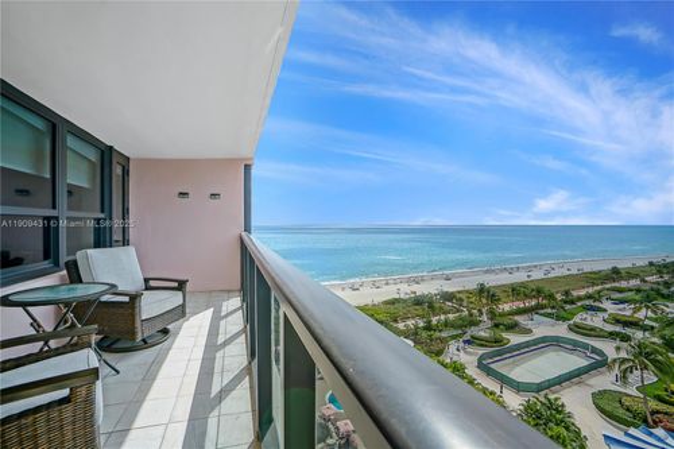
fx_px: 281
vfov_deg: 77.3
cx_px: 337
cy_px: 224
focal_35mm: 15
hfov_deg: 100.4
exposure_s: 1/500
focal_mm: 10
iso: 100
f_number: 8
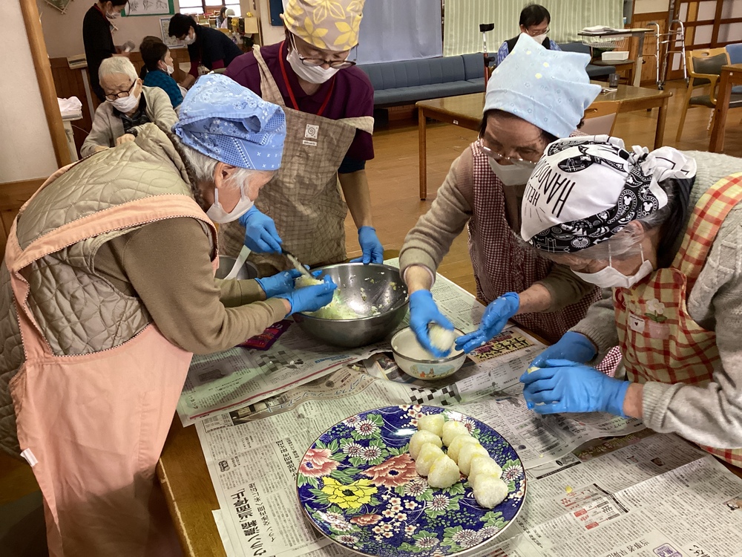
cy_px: 278
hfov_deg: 58.4
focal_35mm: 31
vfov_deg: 45.4
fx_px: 664
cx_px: 371
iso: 250
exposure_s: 1/60
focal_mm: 3.3
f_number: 2.4
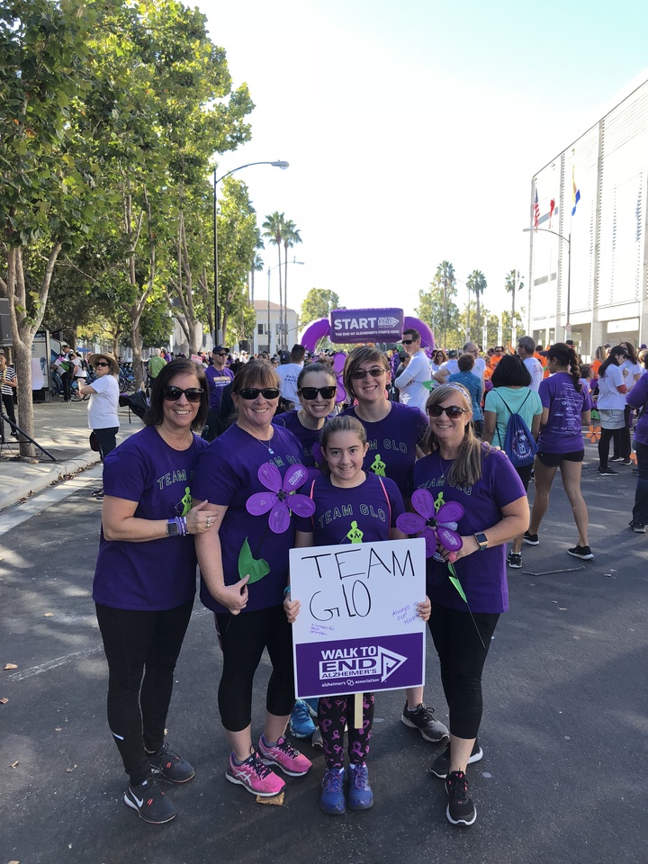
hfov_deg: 49.7
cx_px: 324
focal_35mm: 28
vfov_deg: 63.4
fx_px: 699
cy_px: 432
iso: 20
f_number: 1.8
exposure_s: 1/298
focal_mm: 3.99
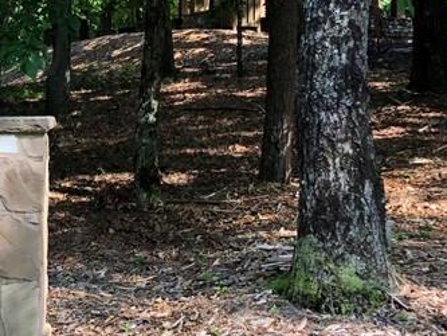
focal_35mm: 86
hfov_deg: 22.7
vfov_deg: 17.2
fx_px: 1111
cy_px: 136
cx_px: 150
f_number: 1.8
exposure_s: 1/120
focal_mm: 3.99
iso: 32
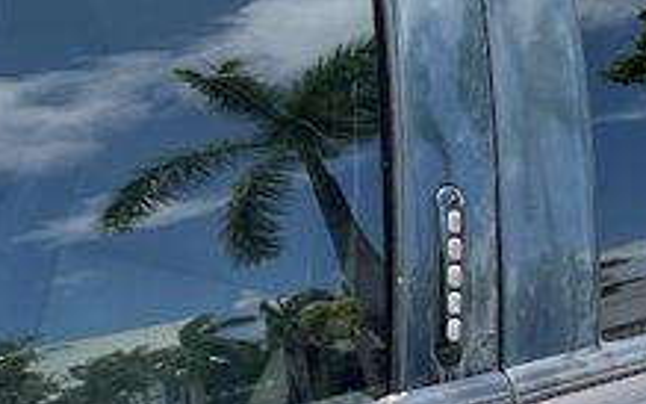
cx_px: 254
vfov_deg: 9.9
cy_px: 610
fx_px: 2272
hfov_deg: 16.2
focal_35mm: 129
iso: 50
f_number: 1.5
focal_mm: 5.7
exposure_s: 1/917
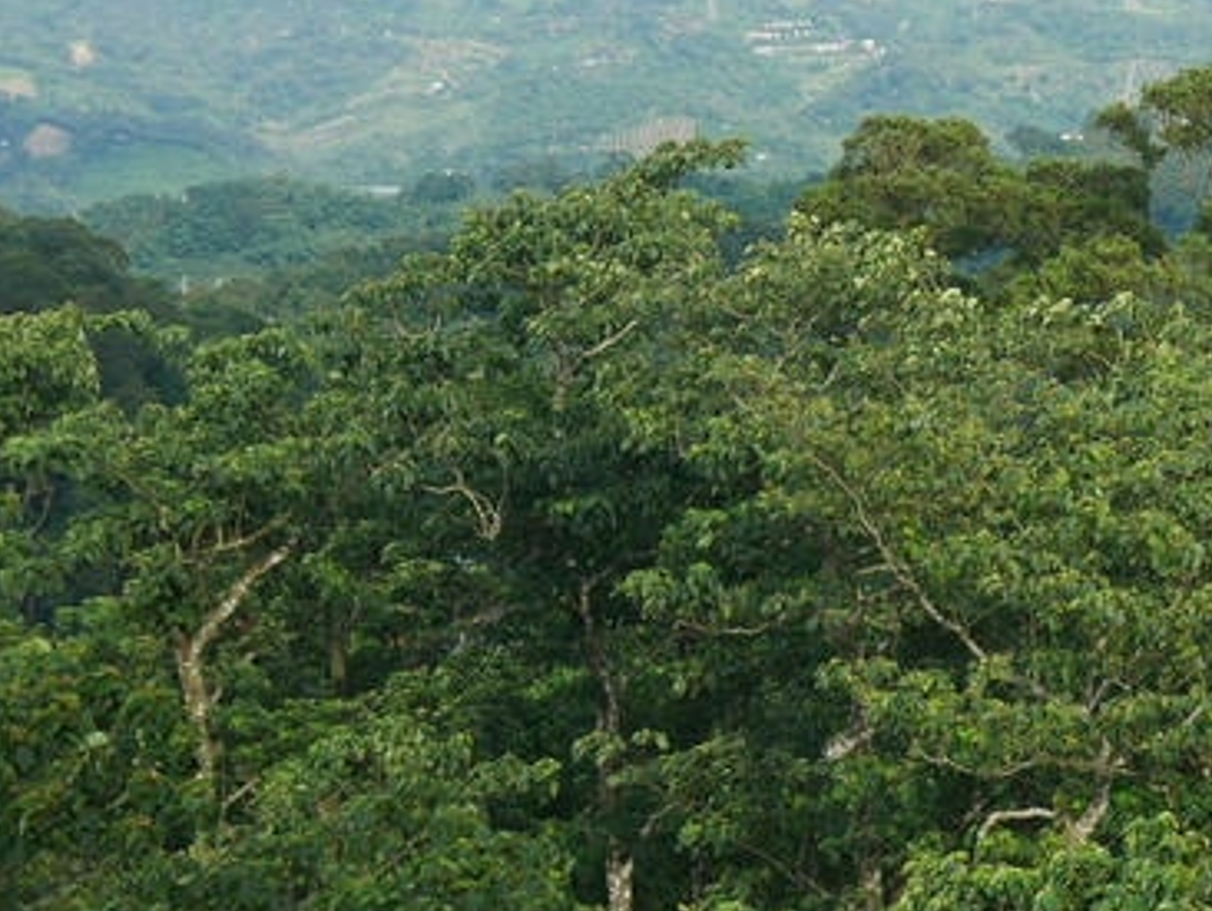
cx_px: 1454
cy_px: -272
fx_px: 4590
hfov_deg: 14.6
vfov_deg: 11.1
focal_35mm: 131
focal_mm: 20
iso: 200
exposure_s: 1/640
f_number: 4.5
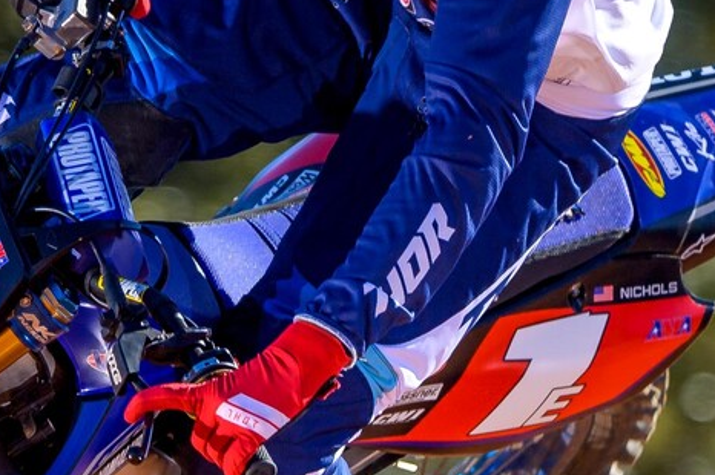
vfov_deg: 0.9
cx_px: 204
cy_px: 441
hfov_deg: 1.3
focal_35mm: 1546
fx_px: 30683
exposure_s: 1/1250
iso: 100
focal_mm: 300
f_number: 4
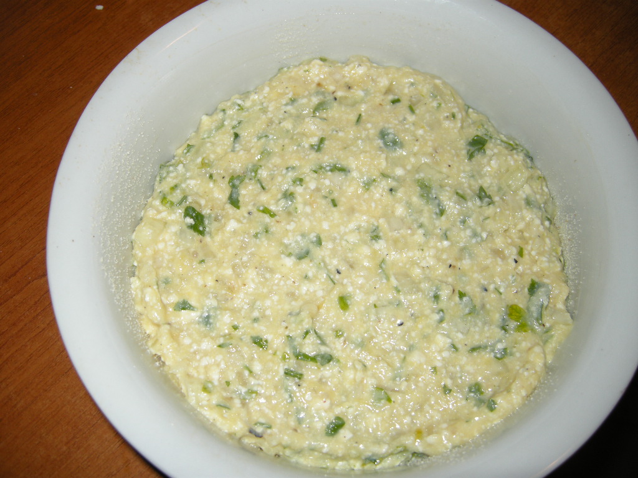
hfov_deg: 52.6
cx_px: 319
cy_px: 239
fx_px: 645
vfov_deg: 40.7
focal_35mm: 35
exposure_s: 1/60
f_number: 2.7
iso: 64
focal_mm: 7.5
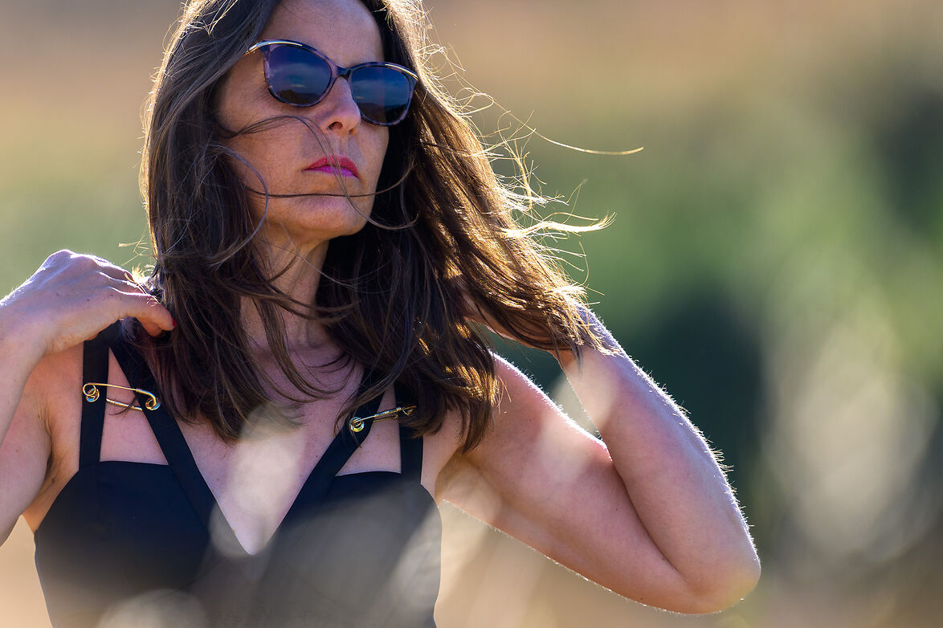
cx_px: 13
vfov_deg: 1.7
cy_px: 410
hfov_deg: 2.5
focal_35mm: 818
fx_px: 21420
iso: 64
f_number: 2.8
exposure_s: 1/800
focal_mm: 400
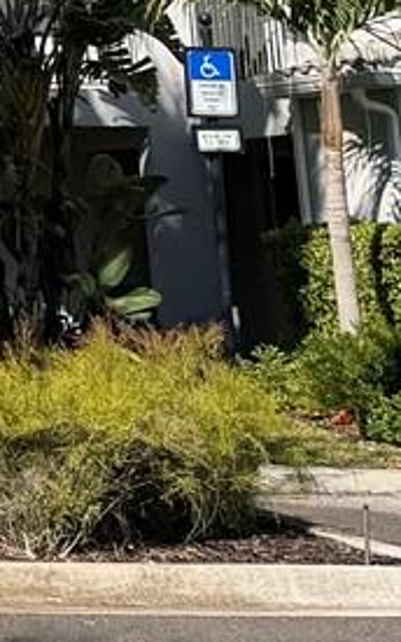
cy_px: -350
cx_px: -1068
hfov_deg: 7.2
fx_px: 2587
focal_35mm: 148
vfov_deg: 13.3
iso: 80
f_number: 1.78
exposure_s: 1/3279
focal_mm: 6.76
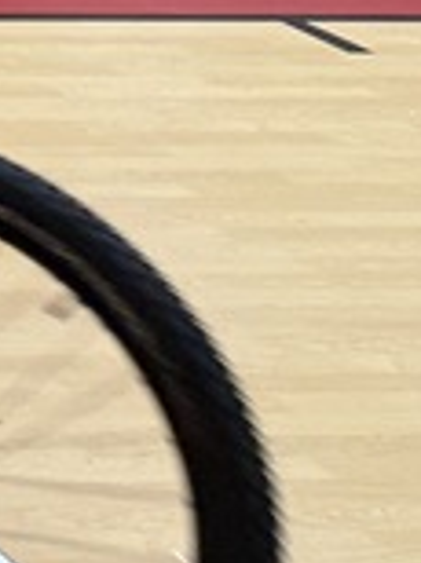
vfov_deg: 11.3
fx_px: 2602
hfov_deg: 6.9
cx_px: -1318
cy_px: -512
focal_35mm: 160
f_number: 1.78
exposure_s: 1/60
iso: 125
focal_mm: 6.76
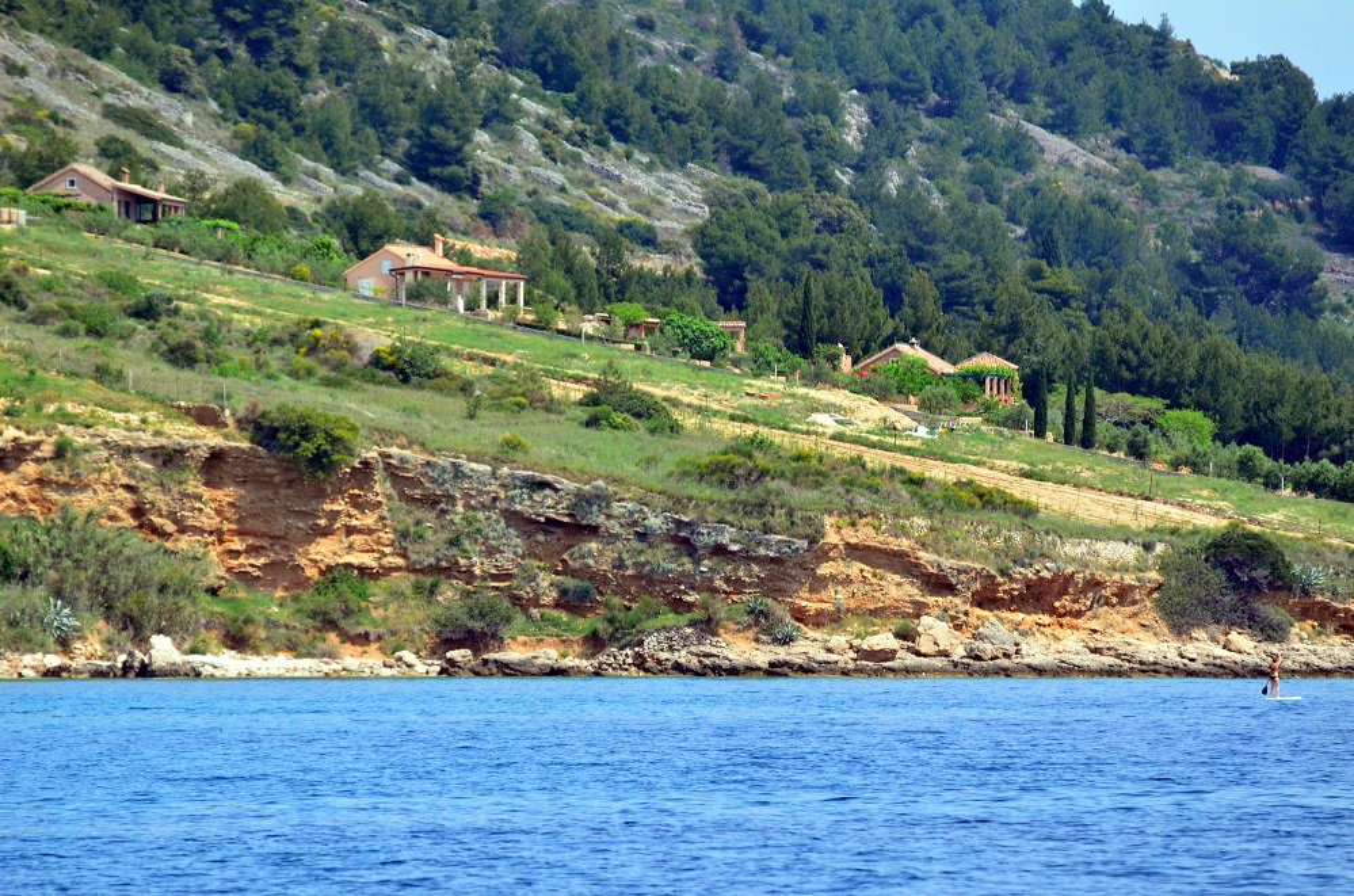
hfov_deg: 5.3
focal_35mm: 390
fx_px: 14633
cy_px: 448
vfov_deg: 3.5
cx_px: 677
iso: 2200
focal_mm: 260
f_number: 6.3
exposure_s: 1/8000
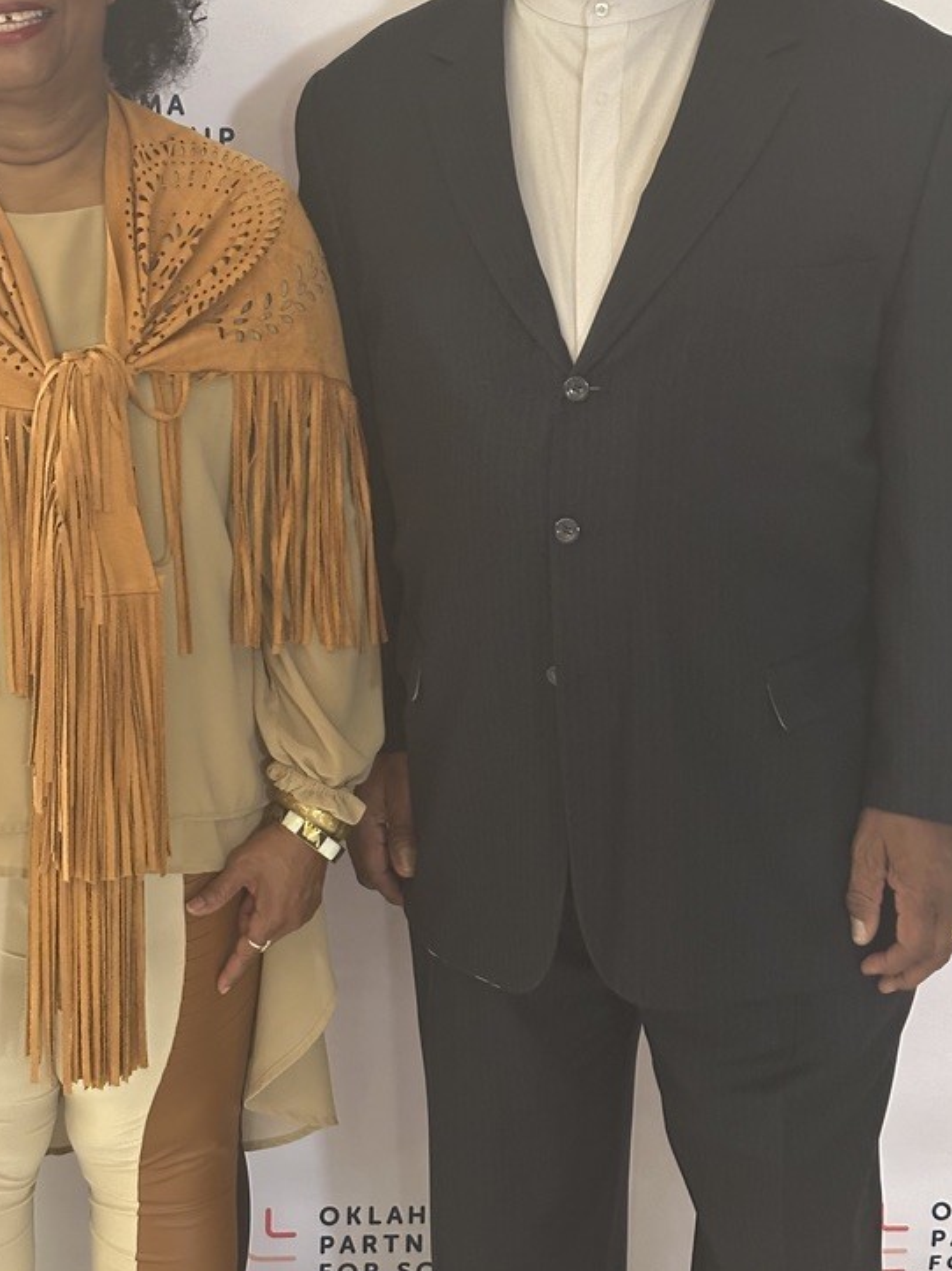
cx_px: 355
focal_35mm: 68
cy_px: 447
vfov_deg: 28.4
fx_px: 2494
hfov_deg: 21.6
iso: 640
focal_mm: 6.86
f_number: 1.78
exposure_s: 1/24
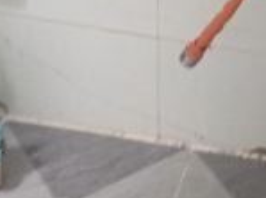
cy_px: -282
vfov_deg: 9.4
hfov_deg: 14.0
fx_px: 1073
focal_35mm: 140
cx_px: 237
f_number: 1.8
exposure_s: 1/33.3
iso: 1996
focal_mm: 4.65
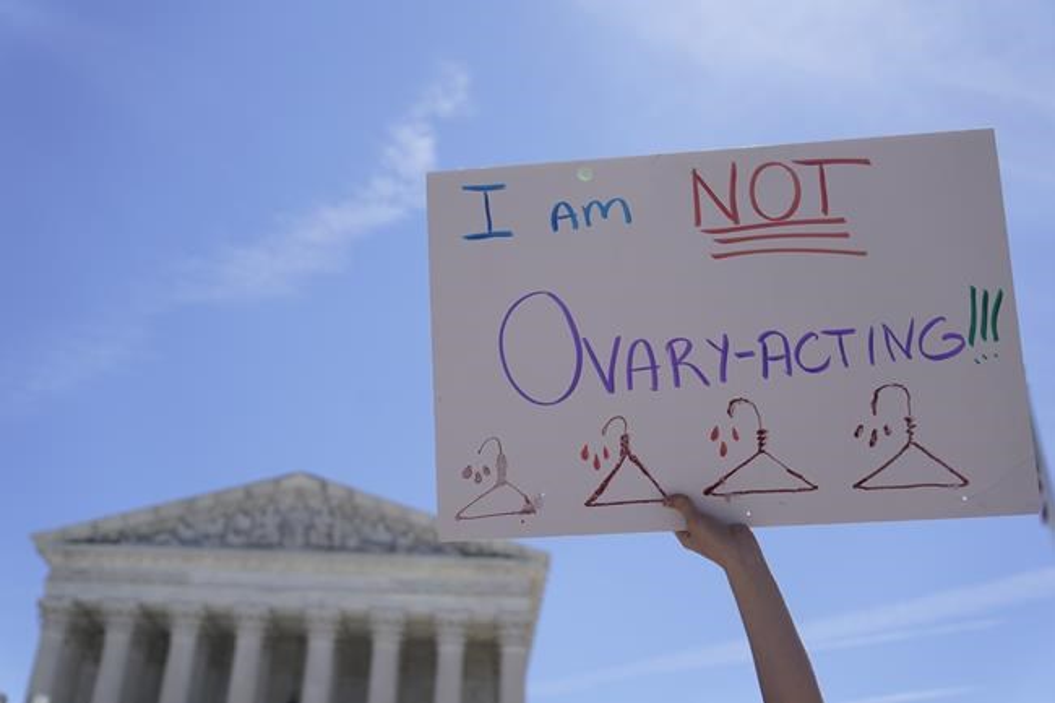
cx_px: 528
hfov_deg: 51.9
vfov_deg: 35.9
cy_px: 352
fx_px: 1084
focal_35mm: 37
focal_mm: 37
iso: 100
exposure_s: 1/2000
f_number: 3.2
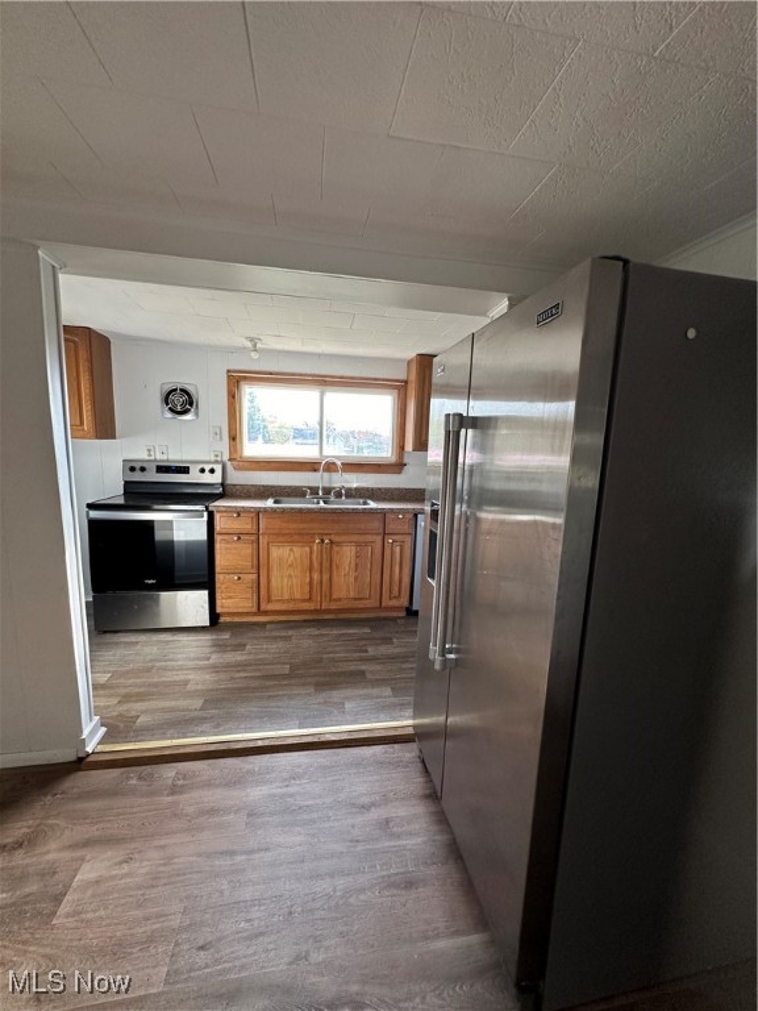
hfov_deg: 85.7
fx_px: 409
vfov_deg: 102.1
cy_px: 506
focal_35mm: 14
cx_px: 379
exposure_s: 1/99
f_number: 2.2
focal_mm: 2.22
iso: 160
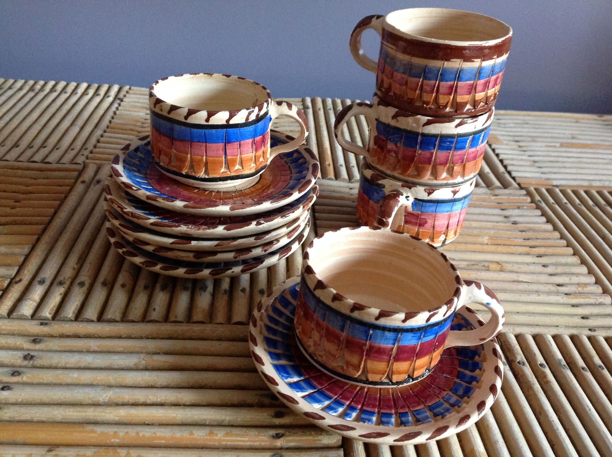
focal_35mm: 35
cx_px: 306
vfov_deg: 40.6
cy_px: 228
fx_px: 618
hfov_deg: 52.7
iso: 320
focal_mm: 4.28
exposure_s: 1/15
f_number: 2.4
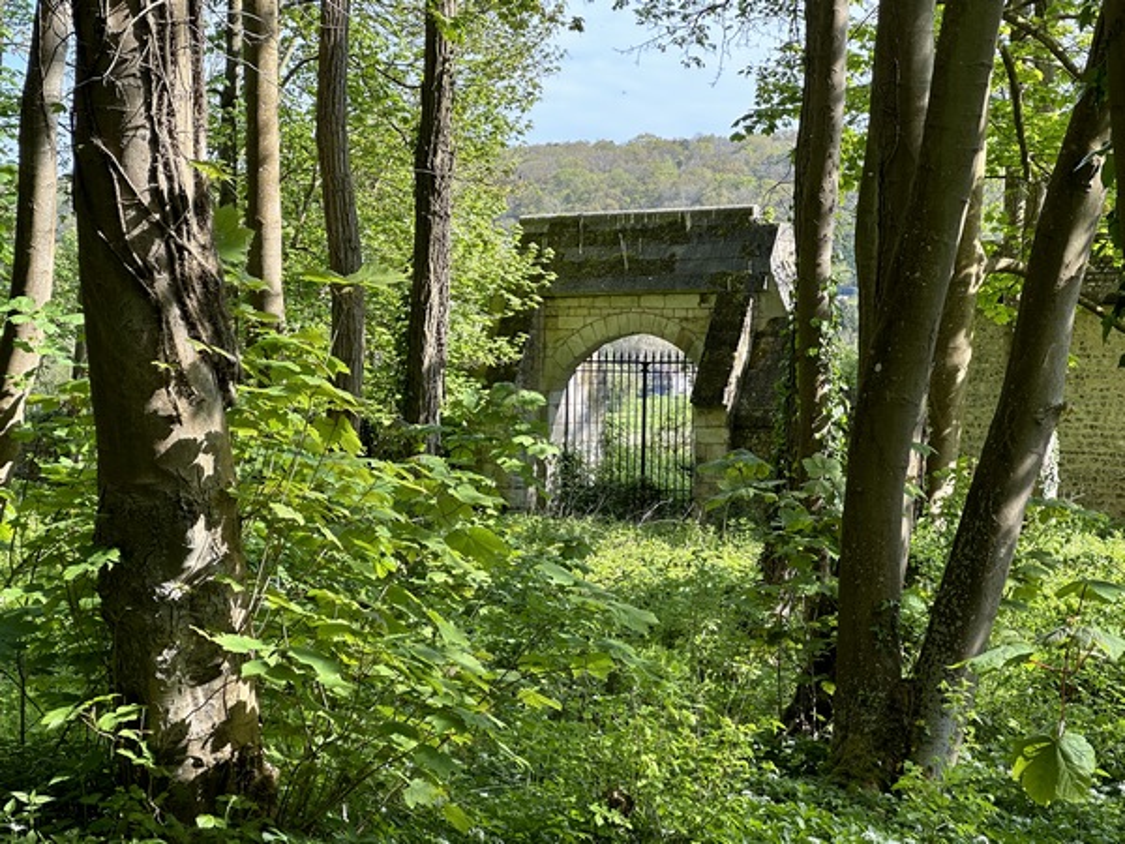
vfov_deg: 19.1
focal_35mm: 77
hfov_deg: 25.3
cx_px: 562
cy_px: 422
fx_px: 2502
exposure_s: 1/130
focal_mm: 9
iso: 32
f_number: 2.8
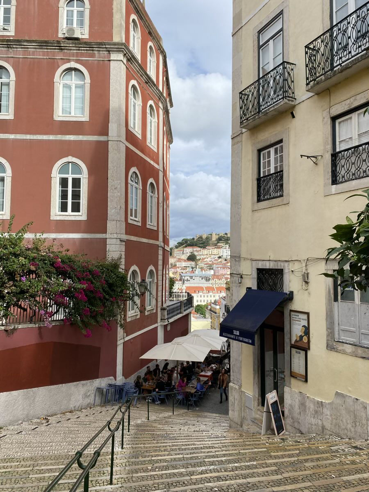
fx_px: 370
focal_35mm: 26
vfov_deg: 67.3
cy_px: 246
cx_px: 184
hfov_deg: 53.1
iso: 32
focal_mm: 4.25
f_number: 1.8
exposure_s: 1/1779
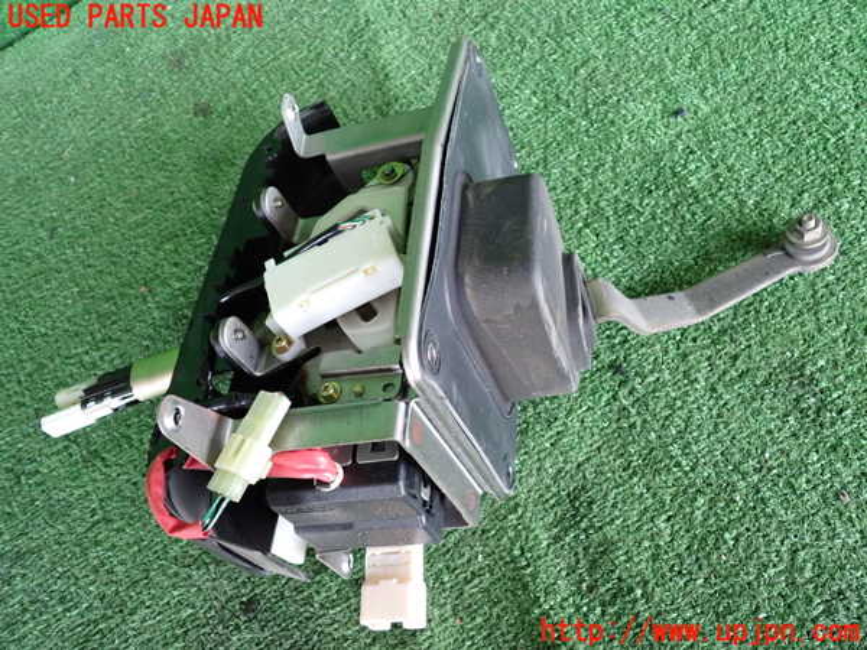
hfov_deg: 60.0
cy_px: 325
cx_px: 434
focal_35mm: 30
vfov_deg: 46.8
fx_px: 751
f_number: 2.3
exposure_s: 1/125
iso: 800
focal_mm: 5.4
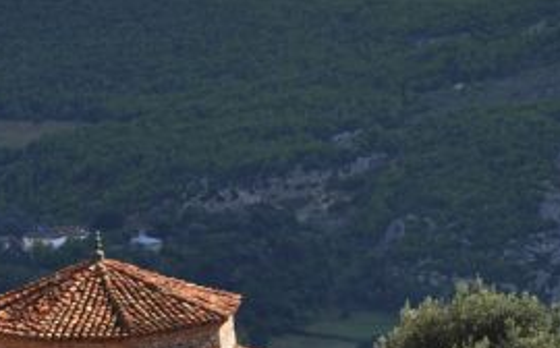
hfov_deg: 5.2
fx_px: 6189
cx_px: -93
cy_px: 334
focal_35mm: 406
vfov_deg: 3.2
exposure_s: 1/250
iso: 200
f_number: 8
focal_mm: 70
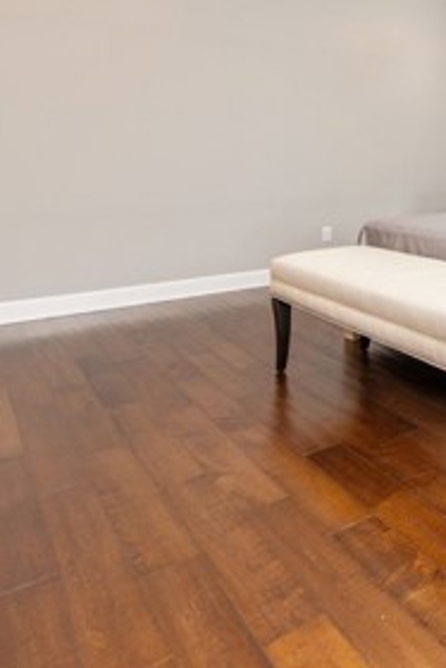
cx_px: 532
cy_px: 165
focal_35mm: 32
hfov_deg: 33.6
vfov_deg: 55.8
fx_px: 594
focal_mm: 14
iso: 400
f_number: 4
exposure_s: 1/60
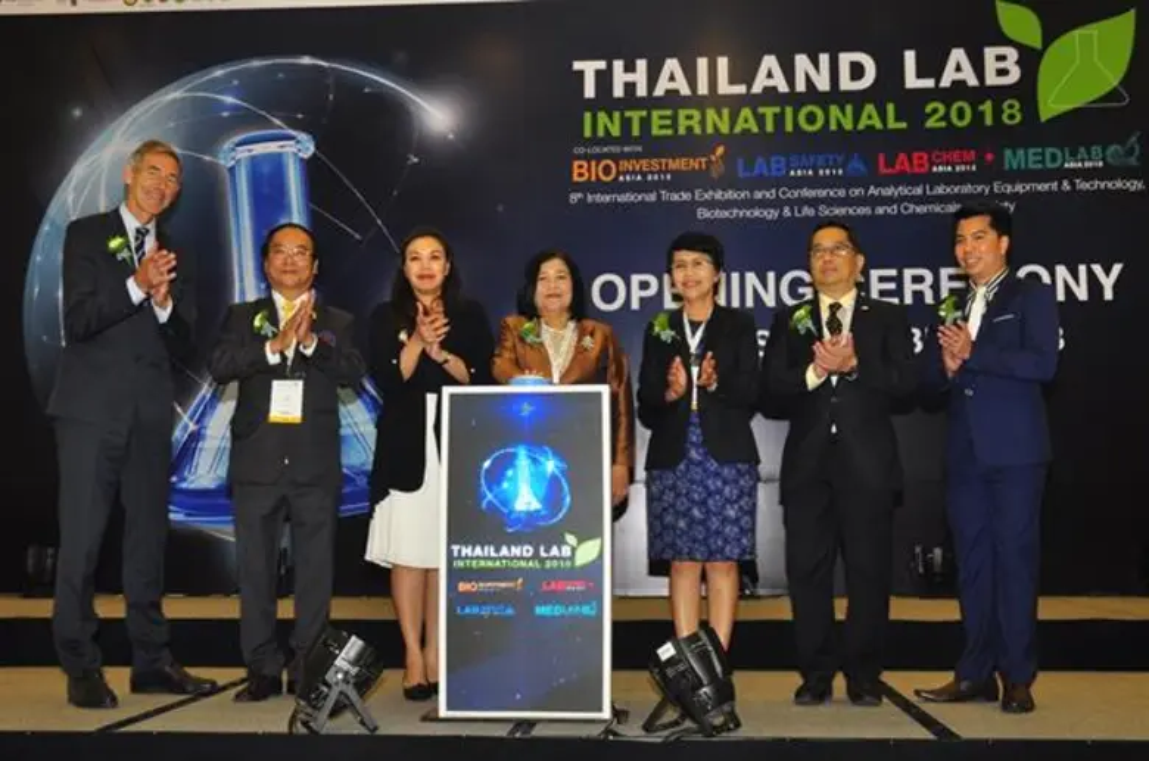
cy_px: 380
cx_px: 574
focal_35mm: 44
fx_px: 1386
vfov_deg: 30.7
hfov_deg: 45.0
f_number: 5.6
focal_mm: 29
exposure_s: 1/60
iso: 500
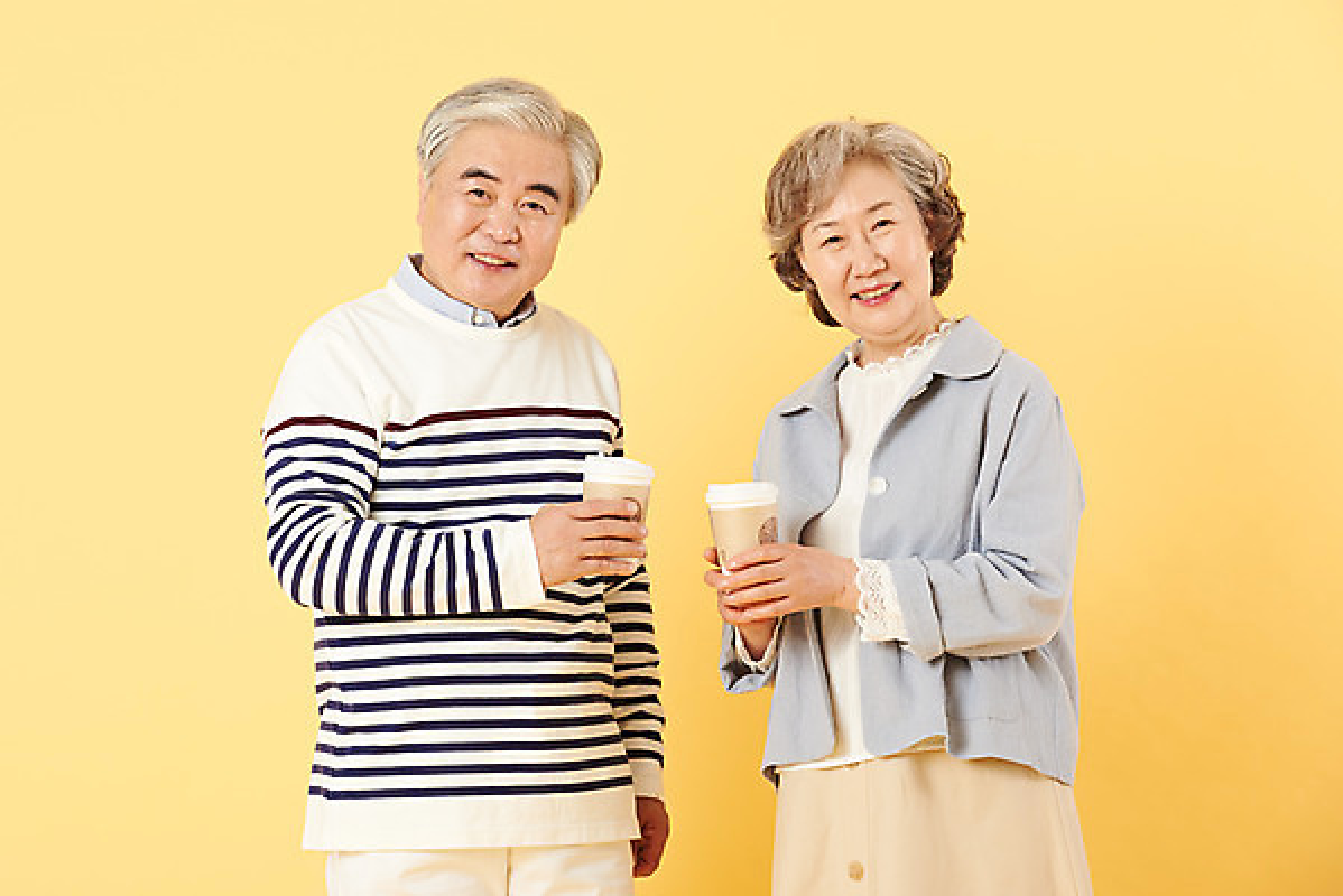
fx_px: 5038
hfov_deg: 15.2
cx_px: 672
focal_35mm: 135
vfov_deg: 10.2
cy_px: 448
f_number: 8
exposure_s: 1/125
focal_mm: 135
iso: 100
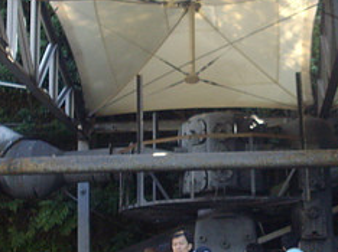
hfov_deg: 20.5
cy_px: 120
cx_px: 250
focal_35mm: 95
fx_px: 927
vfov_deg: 15.5
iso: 149
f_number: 2.8
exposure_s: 1/125
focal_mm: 6.2
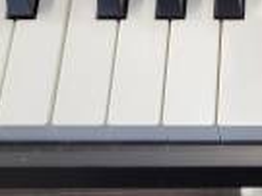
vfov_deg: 14.4
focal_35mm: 100
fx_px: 756
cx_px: 285
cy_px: -29
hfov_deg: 18.9
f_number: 1.8
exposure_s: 1/120
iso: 100
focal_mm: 5.4
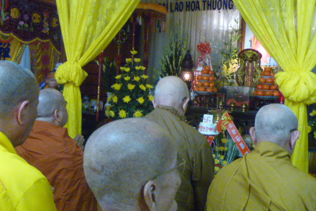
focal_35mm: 41
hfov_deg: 47.4
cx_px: 162
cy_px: 104
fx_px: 360
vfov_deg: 32.6
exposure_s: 1/13
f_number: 3.5
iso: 800
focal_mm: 6.3
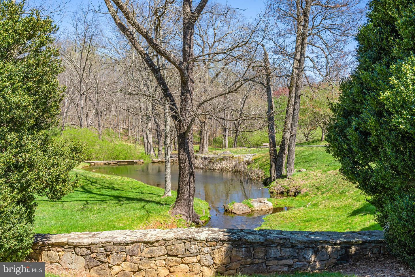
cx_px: 208
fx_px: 369
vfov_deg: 41.1
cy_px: 138
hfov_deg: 58.7
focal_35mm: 32
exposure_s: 1/160
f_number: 13
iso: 250
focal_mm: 32
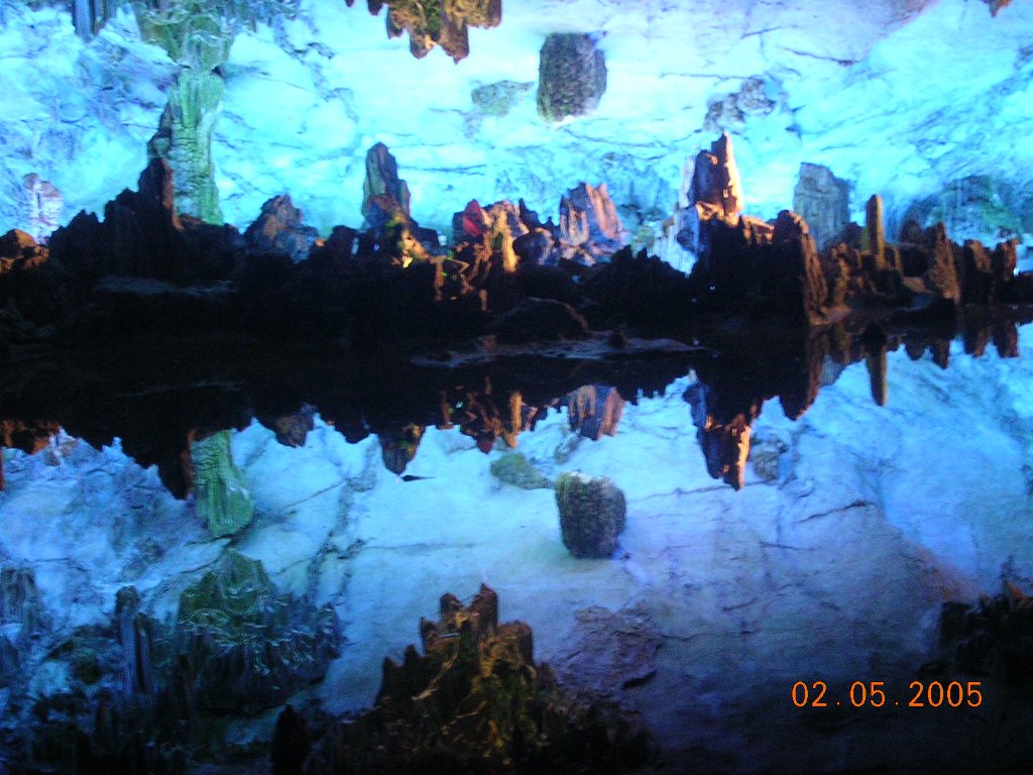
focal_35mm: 81
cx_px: 516
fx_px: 2417
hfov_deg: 24.1
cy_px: 388
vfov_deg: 18.2
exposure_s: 1/2.6
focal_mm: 12.3
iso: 400
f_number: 4
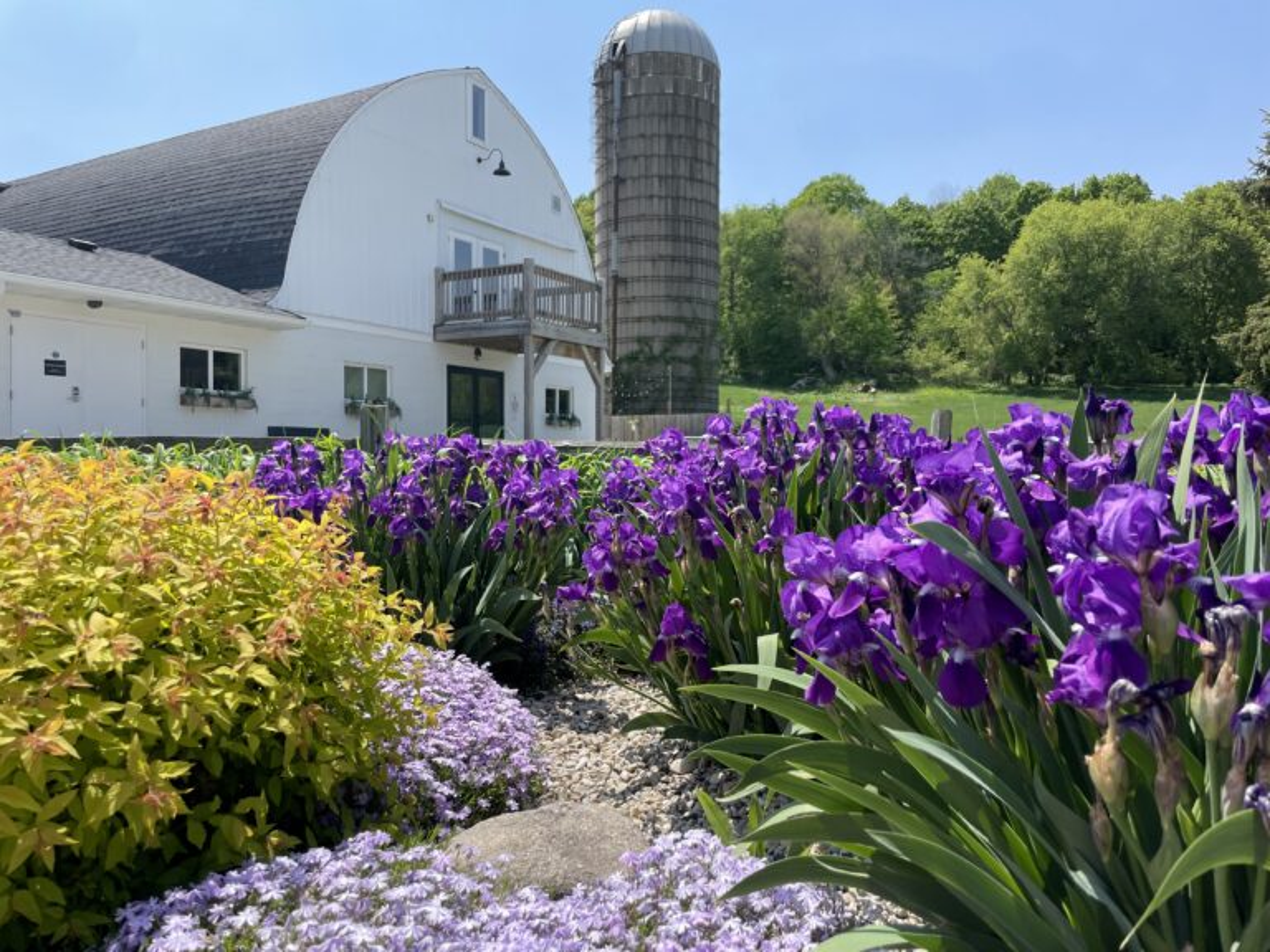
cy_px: 476
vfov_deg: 53.1
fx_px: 954
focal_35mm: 26
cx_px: 635
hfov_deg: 67.3
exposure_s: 1/2618
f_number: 1.6
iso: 32
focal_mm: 4.2
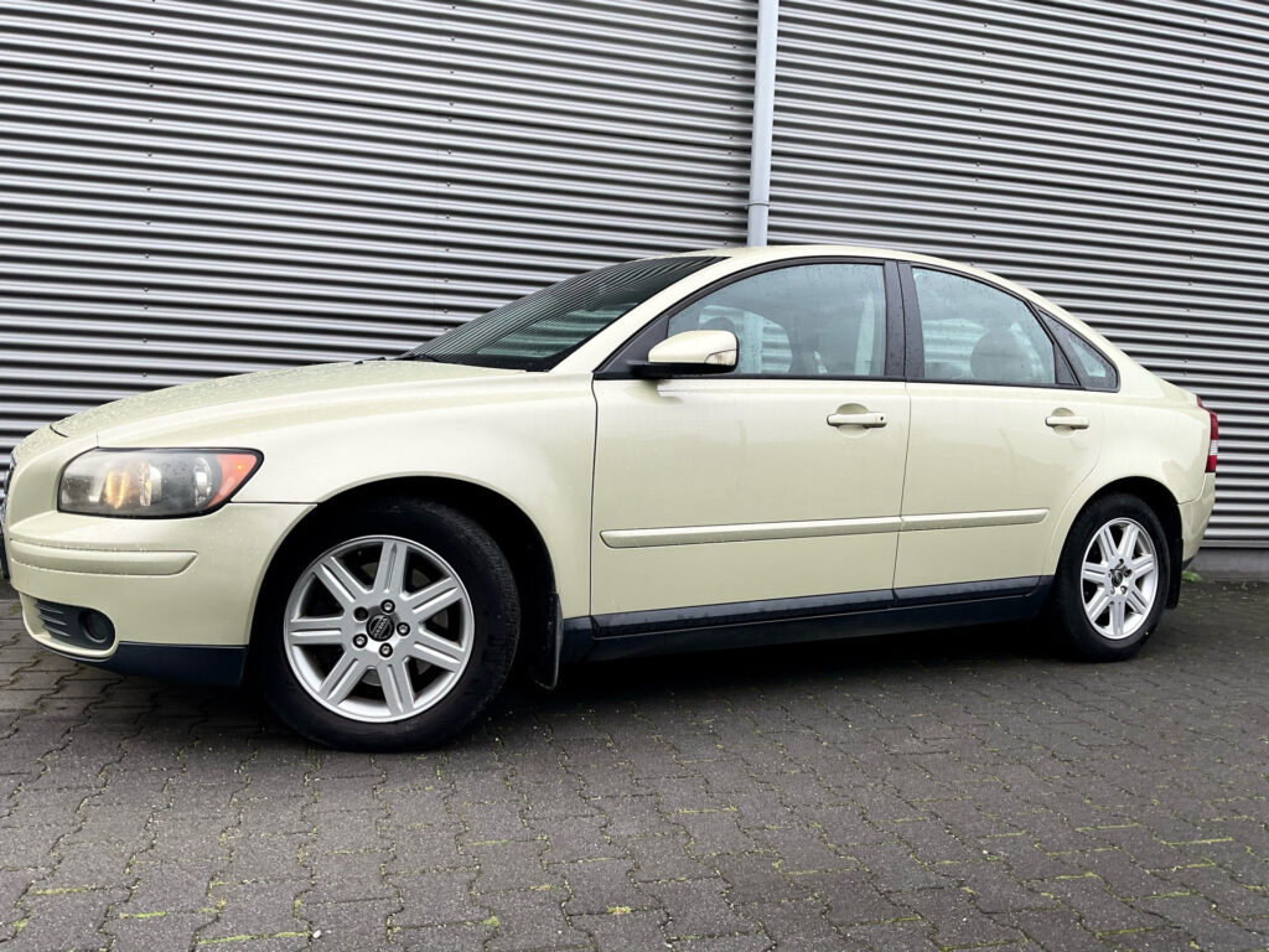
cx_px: 634
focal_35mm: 29
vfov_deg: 48.2
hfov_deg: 61.7
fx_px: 1063
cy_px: 476
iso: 16
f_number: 1.8
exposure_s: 1/146
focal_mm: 3
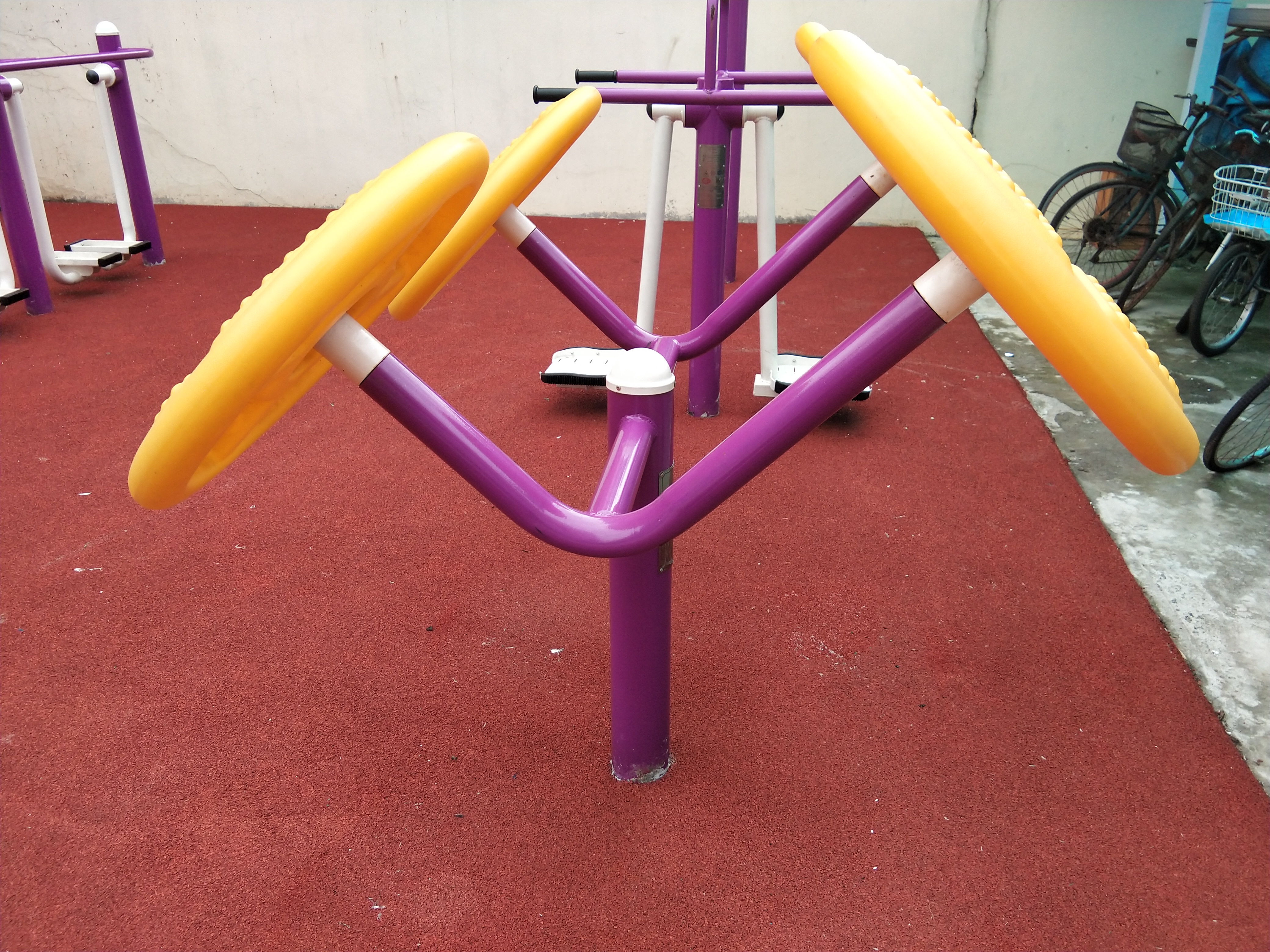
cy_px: 476
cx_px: 635
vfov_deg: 45.4
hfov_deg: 58.4
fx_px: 1137
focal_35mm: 31
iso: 50
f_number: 2.2
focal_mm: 3.69
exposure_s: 1/264
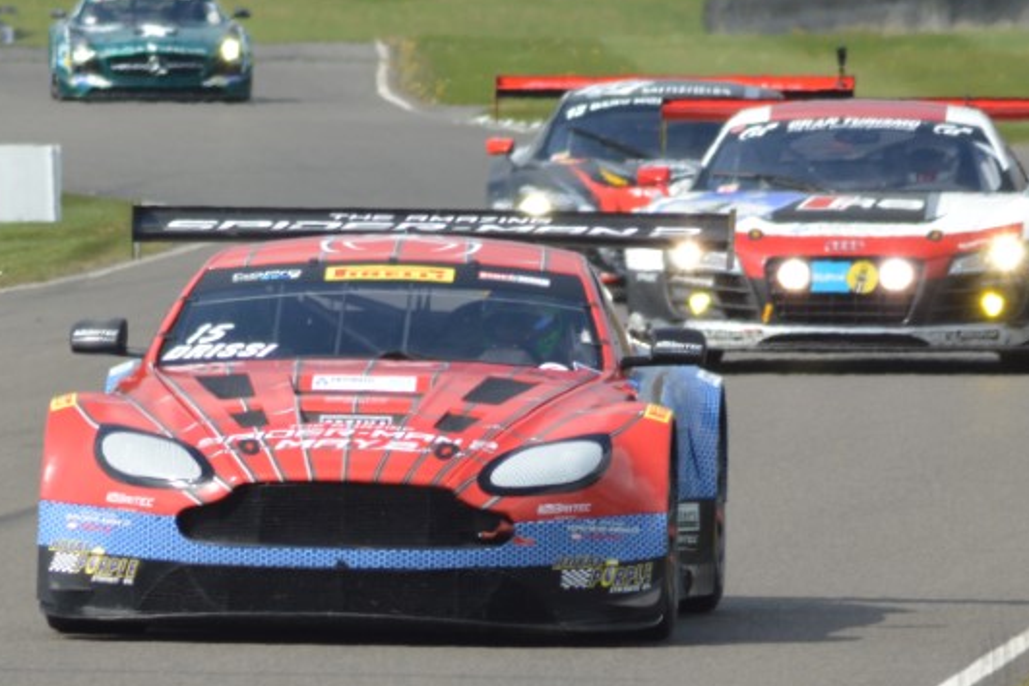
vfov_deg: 2.5
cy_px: 332
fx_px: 15834
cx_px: 479
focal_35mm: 554
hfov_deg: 3.7
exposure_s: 1/640
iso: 400
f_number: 11
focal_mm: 280
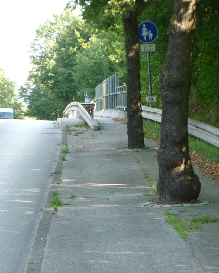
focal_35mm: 190
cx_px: 110
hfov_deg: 8.1
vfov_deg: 10.2
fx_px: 1539
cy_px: 143
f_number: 5.4
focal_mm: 32.6
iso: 400
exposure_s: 1/80
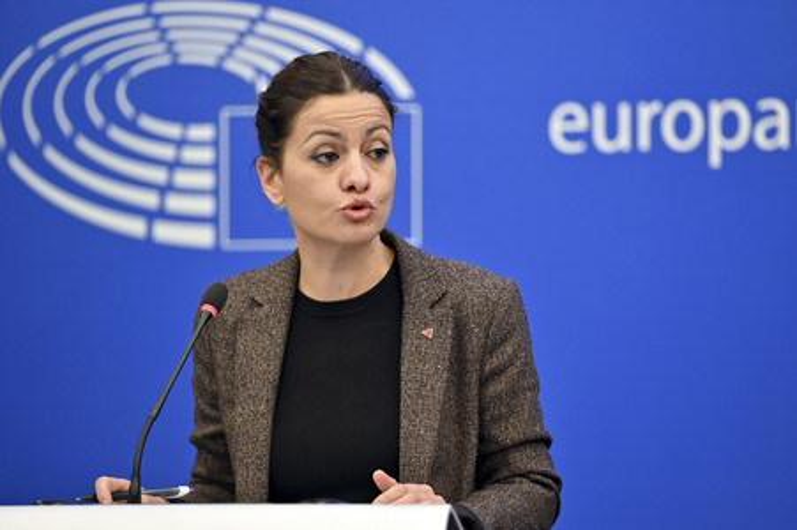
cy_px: 265
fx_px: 3761
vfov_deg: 8.1
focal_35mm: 170
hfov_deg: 12.1
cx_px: 398
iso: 640
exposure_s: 1/160
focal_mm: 170
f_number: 2.8
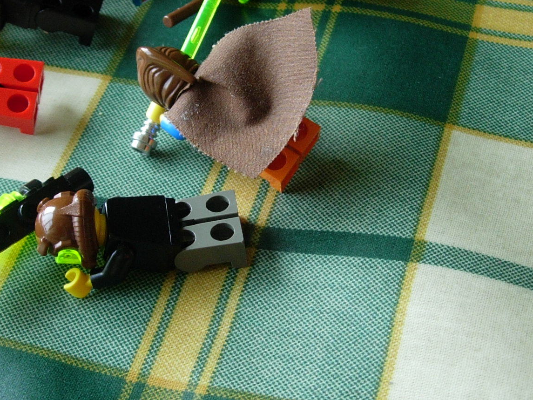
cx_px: 252
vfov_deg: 17.2
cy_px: 172
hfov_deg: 22.8
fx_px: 1324
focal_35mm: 86
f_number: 2.8
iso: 64
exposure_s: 1/121
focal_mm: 7.8
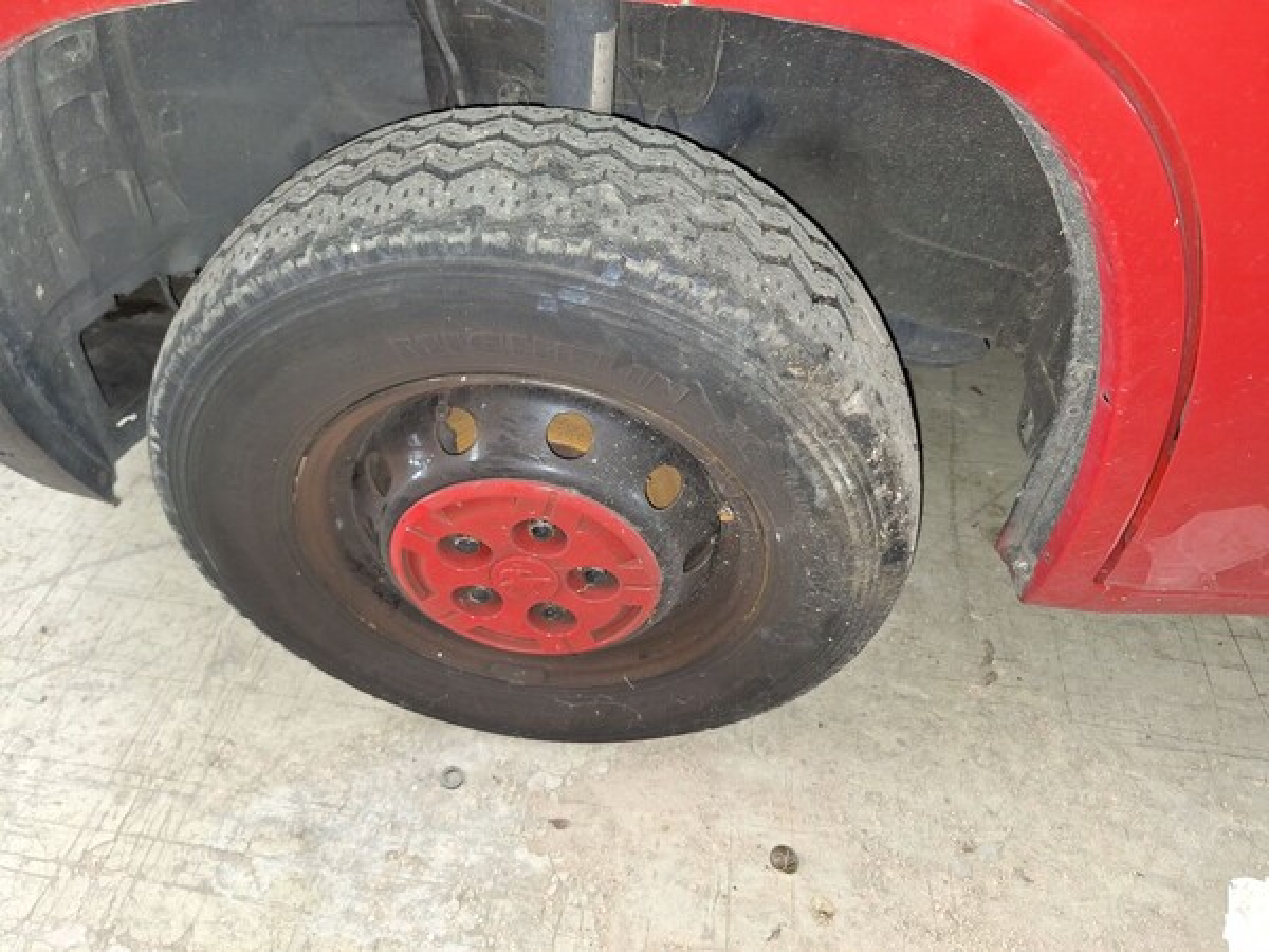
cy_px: 476
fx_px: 843
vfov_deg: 58.9
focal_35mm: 23
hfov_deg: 73.9
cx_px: 634
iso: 200
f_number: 1.8
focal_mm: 5.54
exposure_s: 1/33
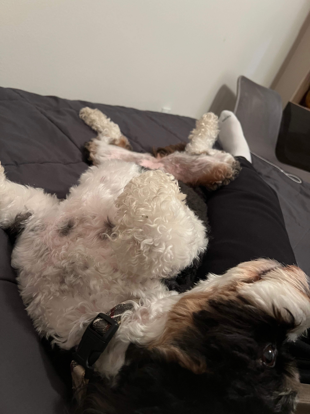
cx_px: 155
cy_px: 207
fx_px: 310
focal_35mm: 26
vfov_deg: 67.3
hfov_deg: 53.1
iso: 500
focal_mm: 5.7
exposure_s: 1/30
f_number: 1.5
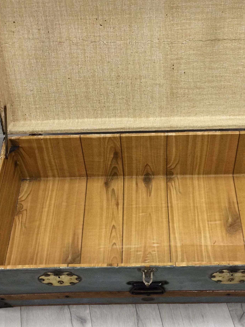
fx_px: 481
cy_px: 158
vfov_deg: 37.5
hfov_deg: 28.5
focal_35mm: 51
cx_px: 140
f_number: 2.2
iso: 64
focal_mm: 4.15
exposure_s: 1/33
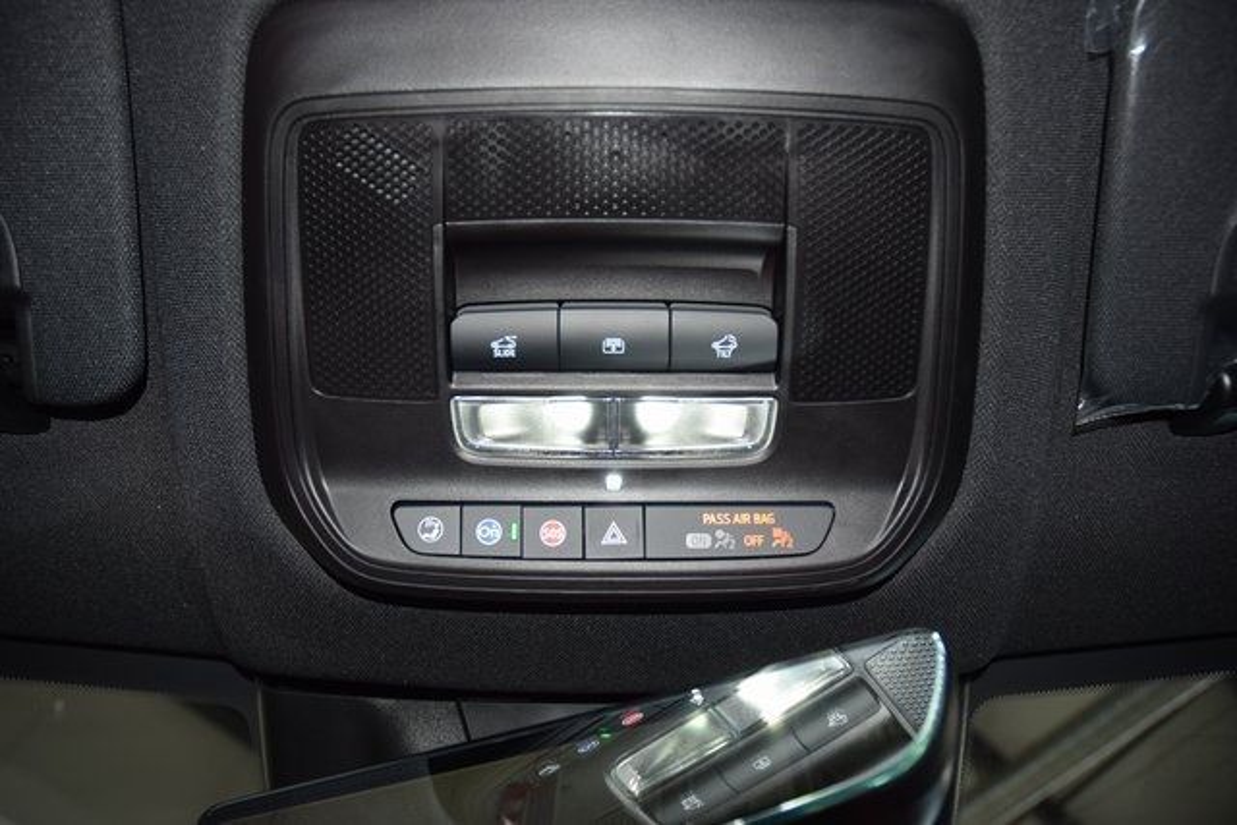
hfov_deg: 67.4
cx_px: 618
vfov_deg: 48.0
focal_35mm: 27
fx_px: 928
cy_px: 412
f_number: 3.5
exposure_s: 1/100
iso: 560
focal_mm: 18
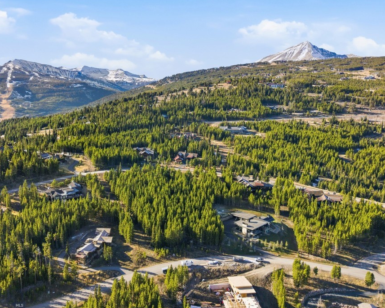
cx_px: 171
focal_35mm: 28
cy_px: 142
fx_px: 319
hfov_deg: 62.1
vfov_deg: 51.5
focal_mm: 8.7
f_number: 1.8
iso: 250
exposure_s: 1/2500
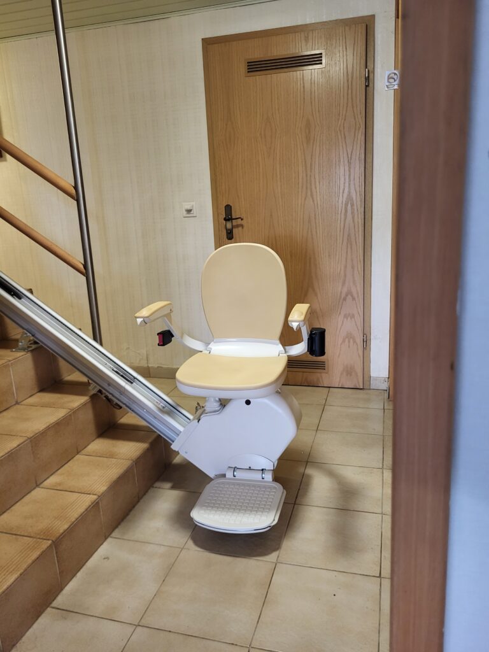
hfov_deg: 53.1
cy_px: 326
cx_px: 244
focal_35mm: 26
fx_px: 490
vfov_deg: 67.3
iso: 320
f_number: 1.8
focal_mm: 5.4
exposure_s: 1/50
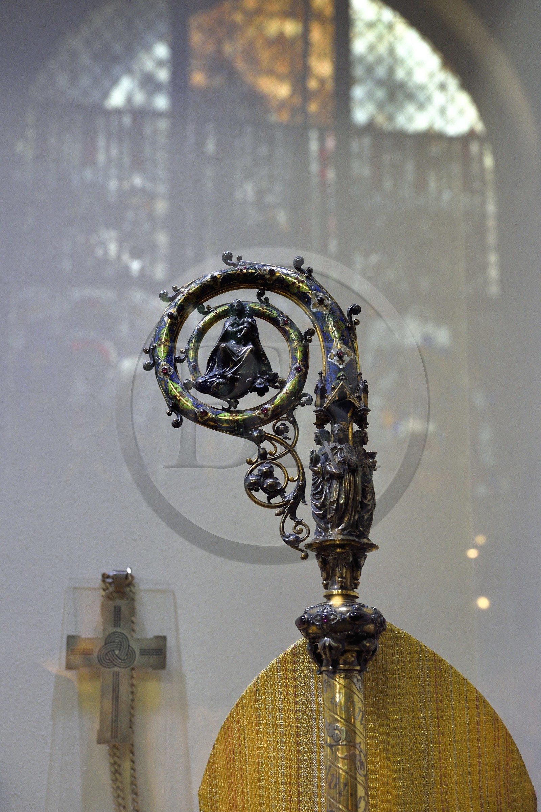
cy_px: 406
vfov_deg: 35.6
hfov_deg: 24.2
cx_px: 270
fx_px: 1262
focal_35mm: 56
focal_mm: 56
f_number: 7.1
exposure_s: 1/50
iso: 800
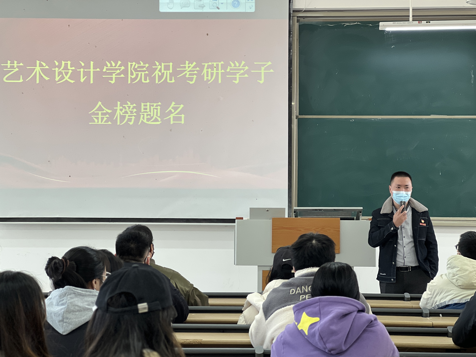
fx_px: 1059
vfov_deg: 19.1
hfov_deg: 25.3
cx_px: 238
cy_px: 178
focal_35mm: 77
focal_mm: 9
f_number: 2.8
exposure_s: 1/33
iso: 125
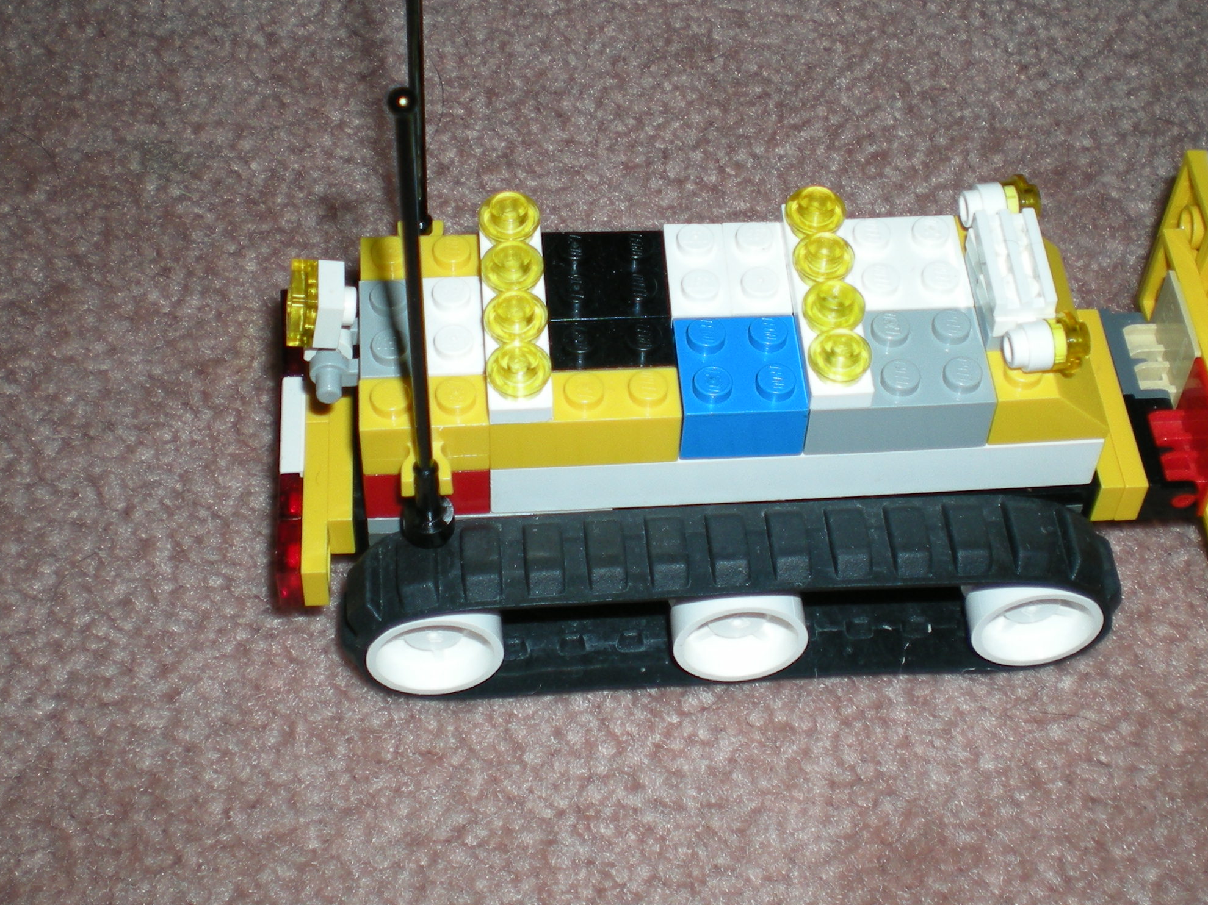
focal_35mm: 59
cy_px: 334
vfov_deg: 24.7
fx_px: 2059
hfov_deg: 32.7
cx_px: 669
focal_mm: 6.3
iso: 64
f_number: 3.1
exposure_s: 1/60
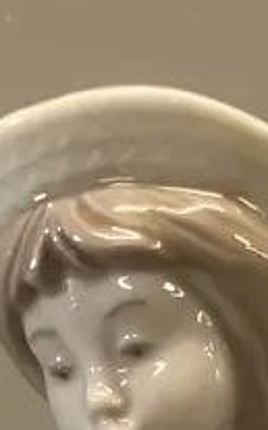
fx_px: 1721
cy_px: 1039
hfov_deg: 8.9
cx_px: 220
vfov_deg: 11.6
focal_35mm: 147
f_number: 1.8
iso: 80
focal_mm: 3.99
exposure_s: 1/50
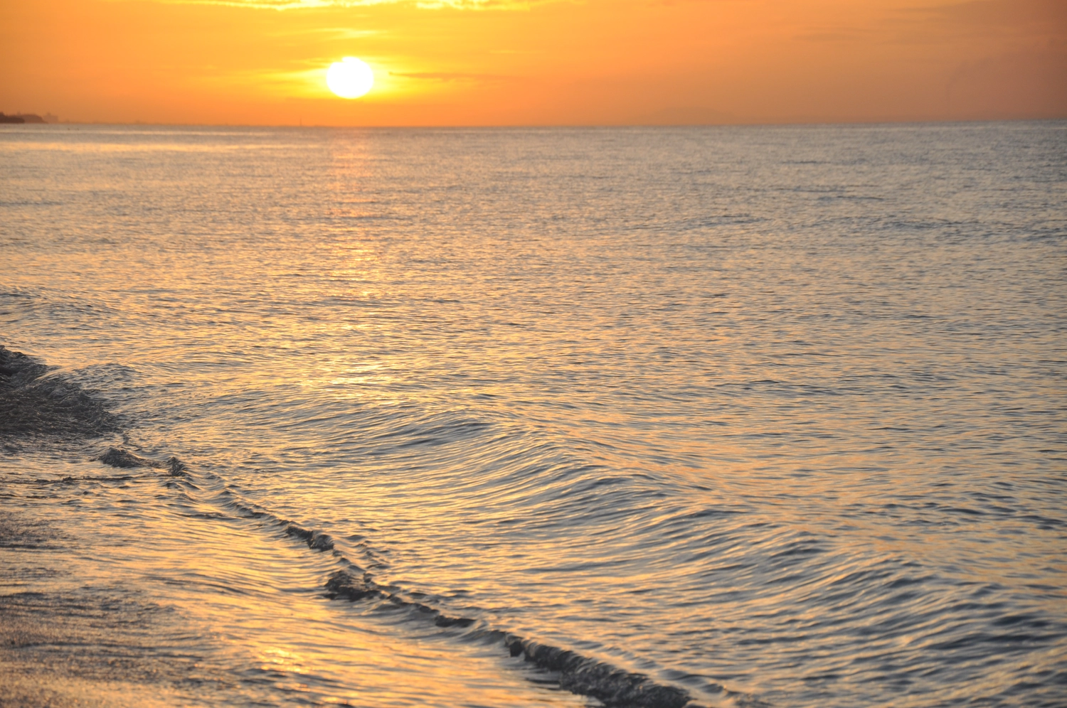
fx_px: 4662
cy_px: 354
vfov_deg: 8.7
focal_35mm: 158
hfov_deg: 13.1
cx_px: 534
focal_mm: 105
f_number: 7.1
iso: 200
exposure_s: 1/400
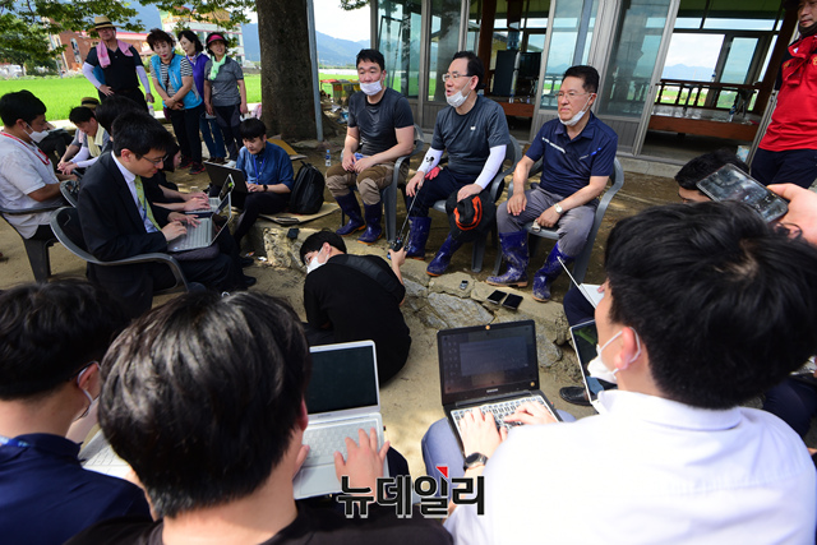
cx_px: 408
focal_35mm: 16
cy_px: 272
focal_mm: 16
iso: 250
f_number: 7.1
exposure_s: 1/250
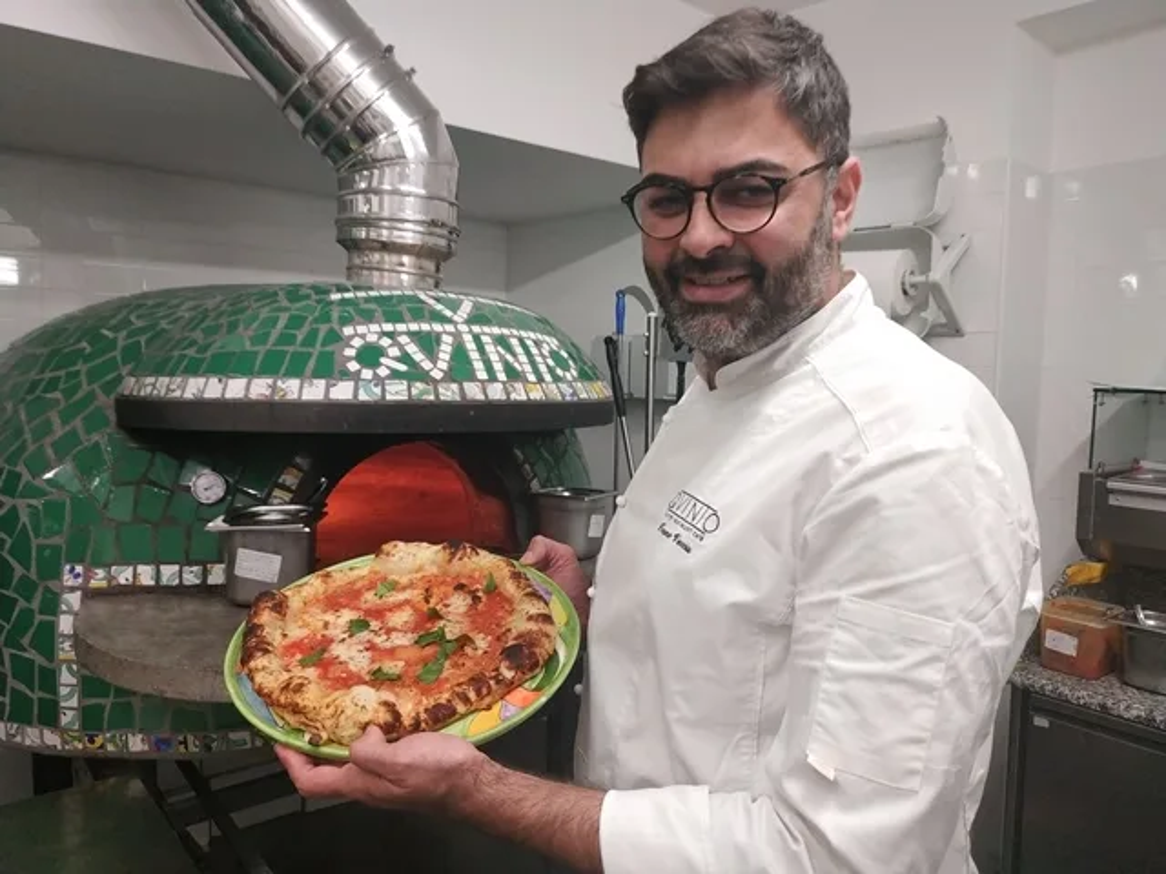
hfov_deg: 71.6
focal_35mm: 24
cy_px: 437
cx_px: 583
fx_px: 808
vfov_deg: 56.8
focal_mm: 3.94
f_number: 1.9
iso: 200
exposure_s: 1/25
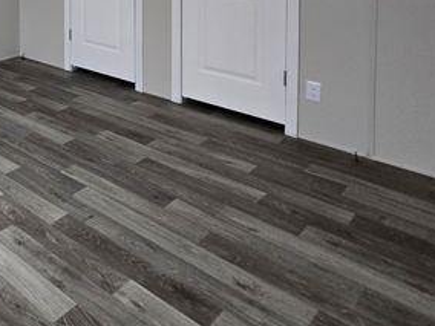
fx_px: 402
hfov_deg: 41.2
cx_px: -75
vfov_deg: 36.4
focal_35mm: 32
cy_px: -44
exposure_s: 1/60
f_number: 2.2
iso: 320
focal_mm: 2.2
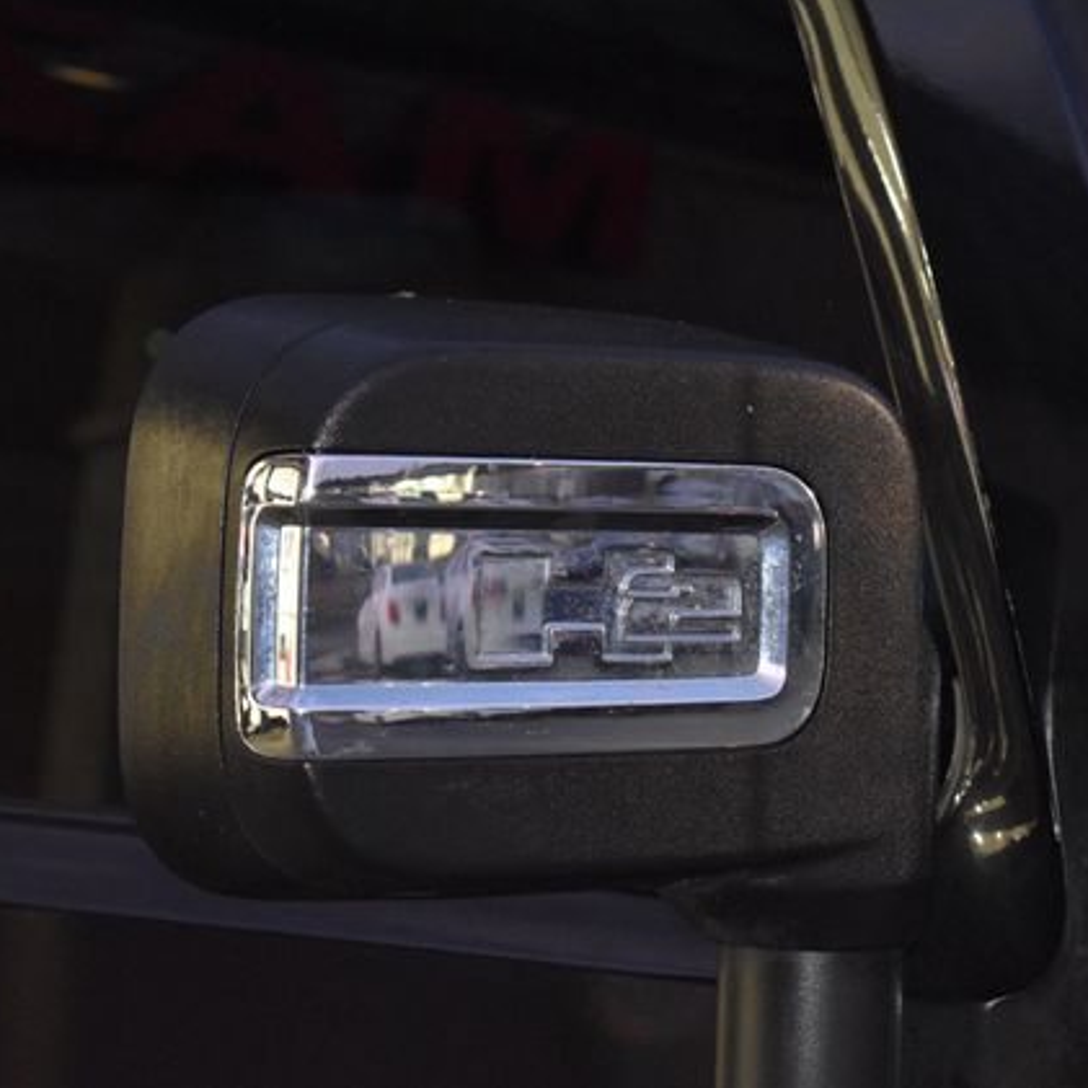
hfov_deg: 16.3
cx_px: 757
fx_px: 3792
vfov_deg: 16.3
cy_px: 540
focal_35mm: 107
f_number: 5.6
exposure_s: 1/30
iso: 3200
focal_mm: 55
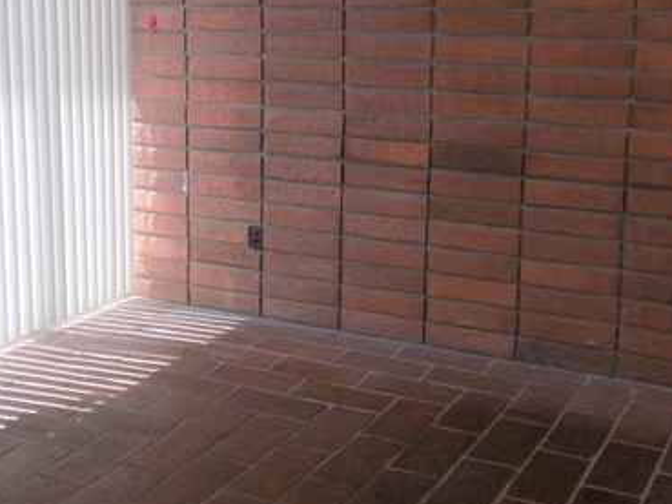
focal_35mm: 52
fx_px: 1010
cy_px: 153
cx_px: 288
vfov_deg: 27.8
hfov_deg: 36.7
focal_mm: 5.3
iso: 80
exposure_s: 1/60
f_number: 3.3
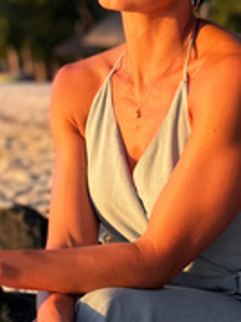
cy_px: 270
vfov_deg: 21.4
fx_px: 836
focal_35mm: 90
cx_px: 34
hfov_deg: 16.2
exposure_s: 1/297
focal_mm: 6.76
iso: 80
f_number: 1.78
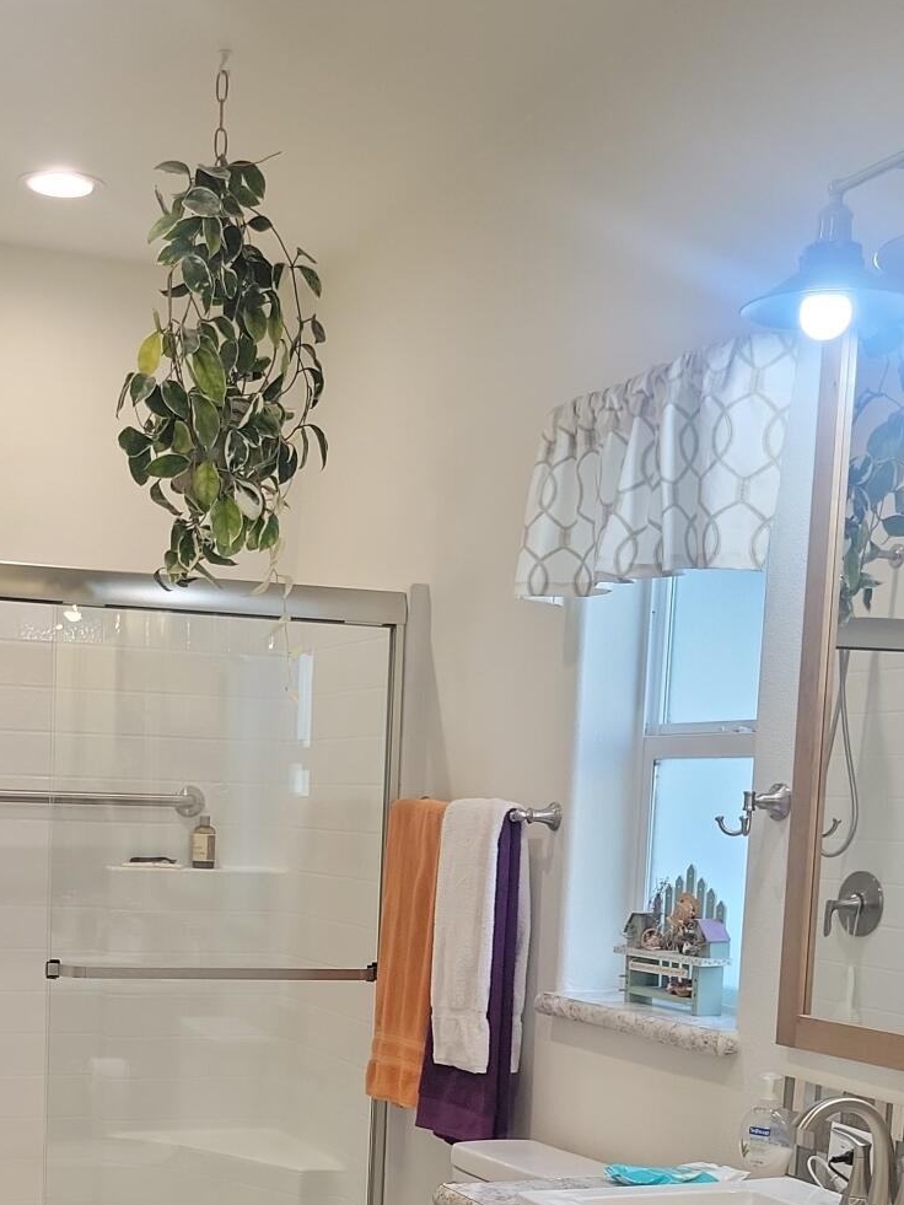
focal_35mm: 53
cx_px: 296
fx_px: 1845
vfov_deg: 34.5
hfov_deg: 27.4
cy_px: 1045
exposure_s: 1/59
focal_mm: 5.4
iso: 79
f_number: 1.8
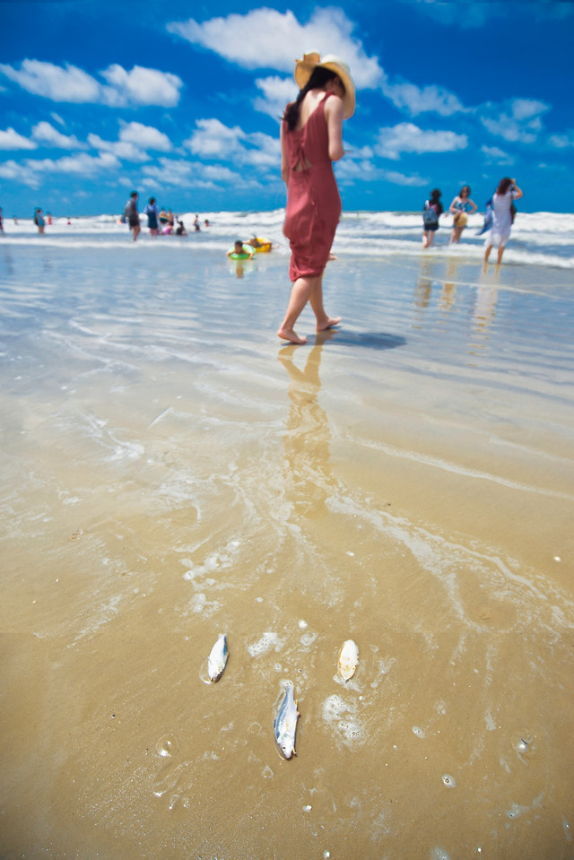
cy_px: 430
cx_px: 287
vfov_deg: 90.0
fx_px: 430
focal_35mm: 18
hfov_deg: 67.4
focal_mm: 18
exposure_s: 1/2000
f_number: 4.8
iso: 100
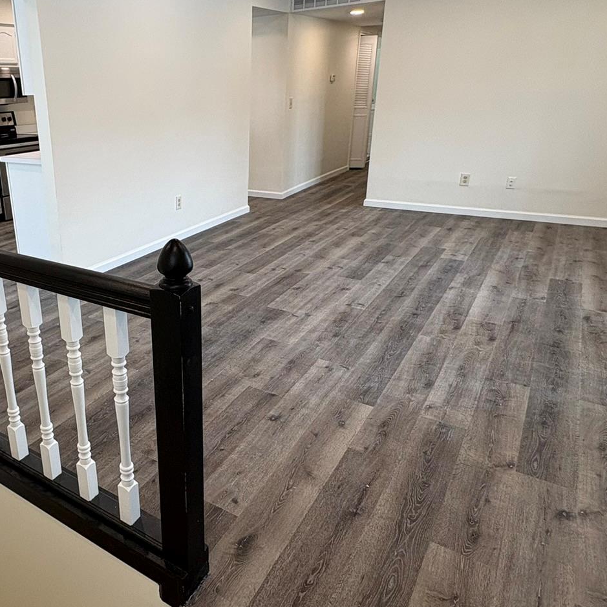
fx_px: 536
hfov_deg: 56.3
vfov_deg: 59.0
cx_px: 154
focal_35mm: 27
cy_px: 286
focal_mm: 2.22
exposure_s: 1/120
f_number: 2.2
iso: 125
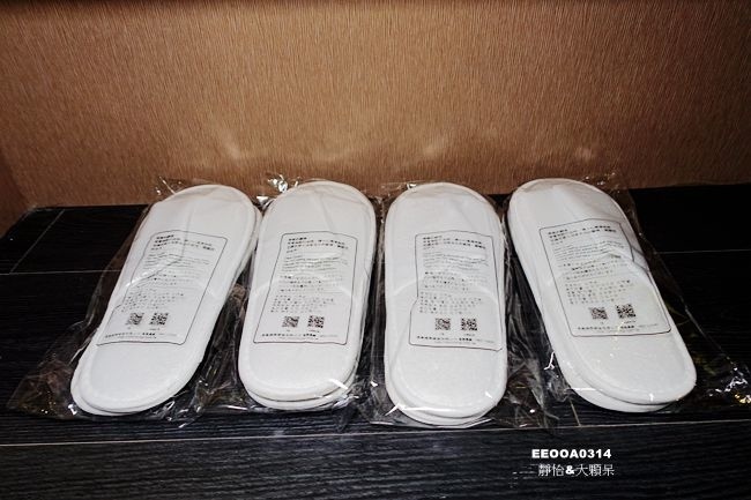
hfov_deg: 73.8
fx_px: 501
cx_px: 376
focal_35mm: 24
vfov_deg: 53.1
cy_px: 250
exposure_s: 1/40
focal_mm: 8.8
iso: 200
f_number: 2.5
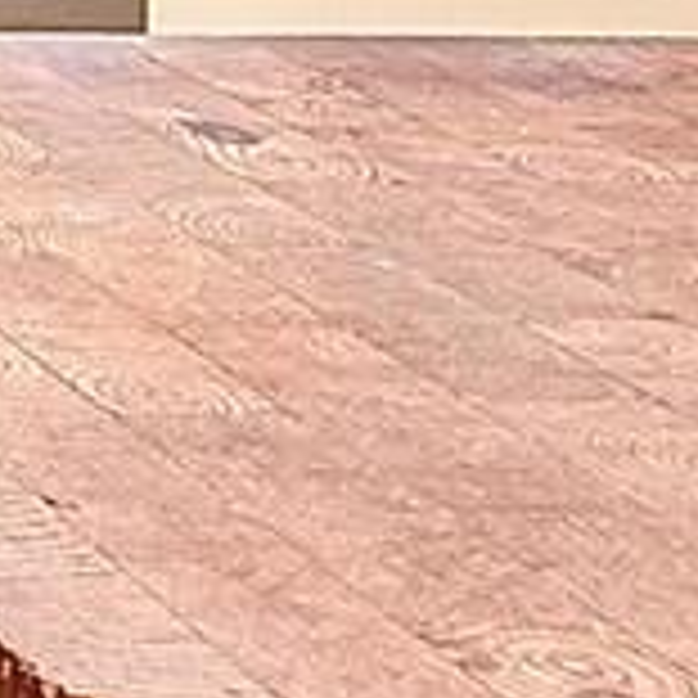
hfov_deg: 9.7
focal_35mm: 128
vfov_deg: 11.8
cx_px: -1527
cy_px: -797
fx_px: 2920
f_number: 2.2
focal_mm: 2.22
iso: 320
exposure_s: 1/60
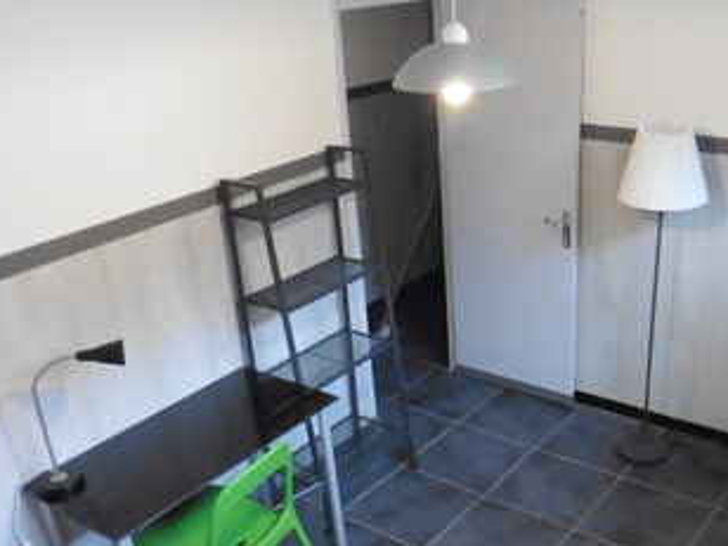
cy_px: 368
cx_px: 451
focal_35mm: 39
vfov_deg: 36.4
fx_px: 820
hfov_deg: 47.5
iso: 1600
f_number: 3.3
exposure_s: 1/80
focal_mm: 4.3
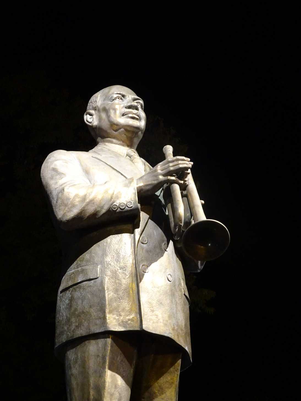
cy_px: 200
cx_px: 150
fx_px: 962
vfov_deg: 23.6
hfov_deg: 17.8
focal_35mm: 83
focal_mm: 14.12
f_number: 5
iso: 800
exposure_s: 1/20
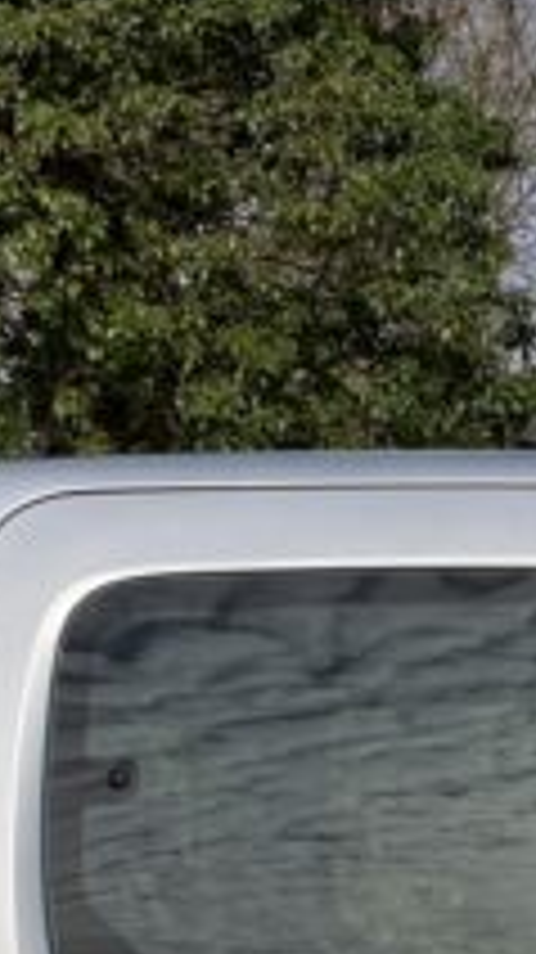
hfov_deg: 10.1
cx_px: 901
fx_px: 2910
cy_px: 1282
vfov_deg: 17.4
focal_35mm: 115
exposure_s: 1/3690
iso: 25
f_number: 1.8
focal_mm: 3.99
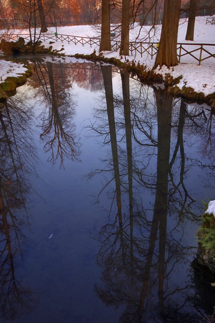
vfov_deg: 64.6
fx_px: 256
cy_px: 162
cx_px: 108
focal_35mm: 28
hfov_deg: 45.6
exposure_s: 1/60
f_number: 5.6
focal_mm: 19
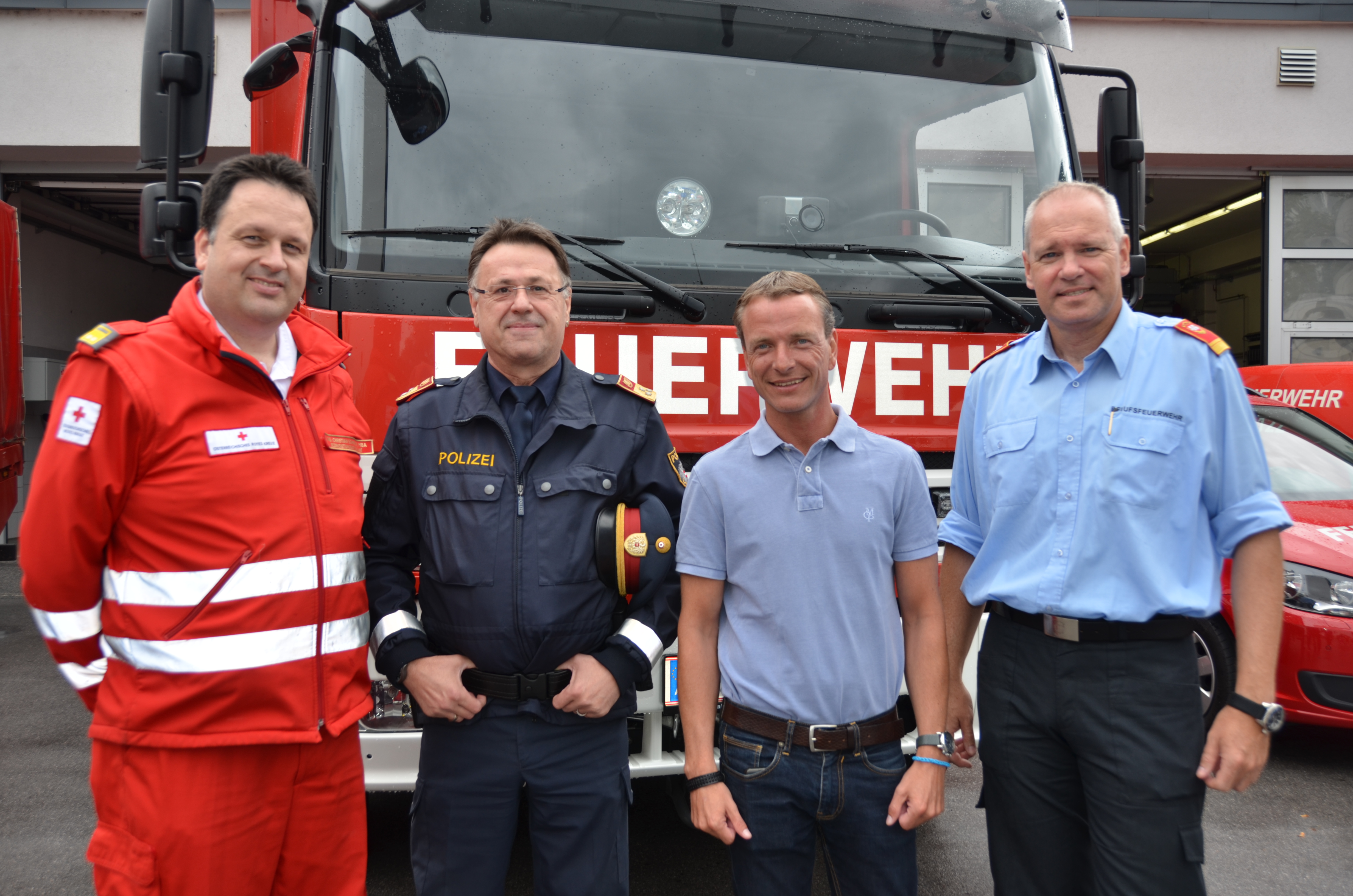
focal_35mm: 33
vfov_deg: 39.8
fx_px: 1238
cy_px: 448
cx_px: 676
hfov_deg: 57.3
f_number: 3.8
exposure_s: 1/200
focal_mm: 22
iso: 100
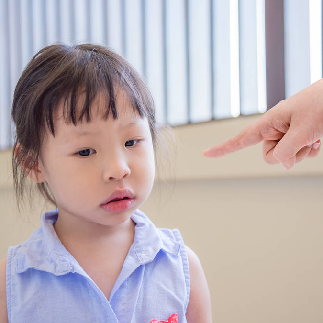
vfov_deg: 25.7
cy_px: 161
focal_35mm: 67
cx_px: 162
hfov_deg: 25.7
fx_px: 707
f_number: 4
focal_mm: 52
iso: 800
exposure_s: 1/160
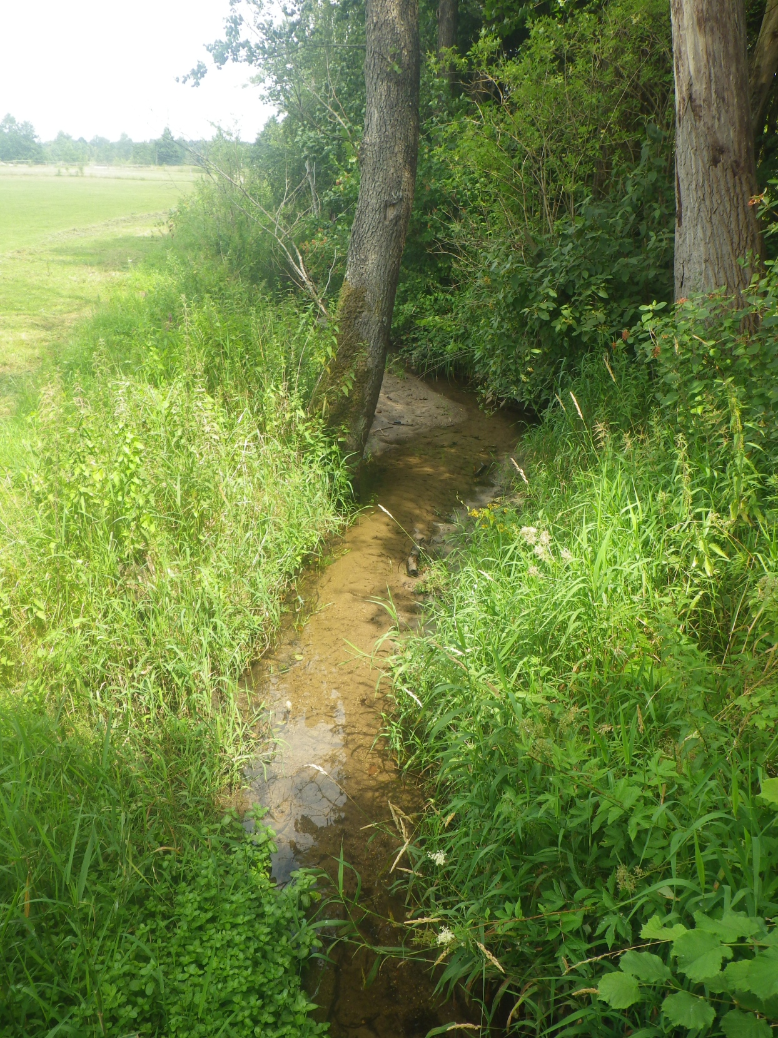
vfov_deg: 63.4
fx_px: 839
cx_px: 389
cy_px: 519
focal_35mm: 28
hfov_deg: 49.7
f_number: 4.2
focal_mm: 5
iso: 125
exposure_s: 1/200
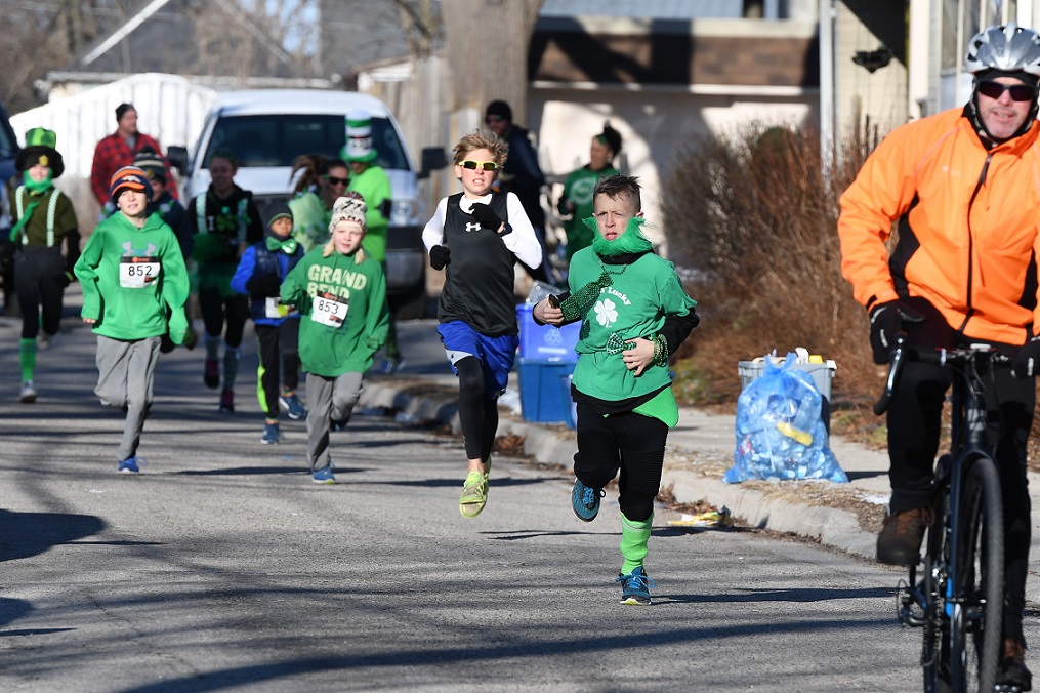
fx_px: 8663
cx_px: 520
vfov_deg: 4.6
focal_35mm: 300
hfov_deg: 6.9
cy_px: 346
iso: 125
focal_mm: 200
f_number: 5.6
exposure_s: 1/640
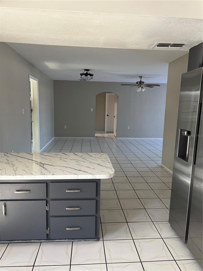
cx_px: 102
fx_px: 203
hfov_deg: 53.1
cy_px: 136
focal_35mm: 26
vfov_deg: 67.3
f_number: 1.5
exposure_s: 1/91
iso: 125
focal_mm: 5.7
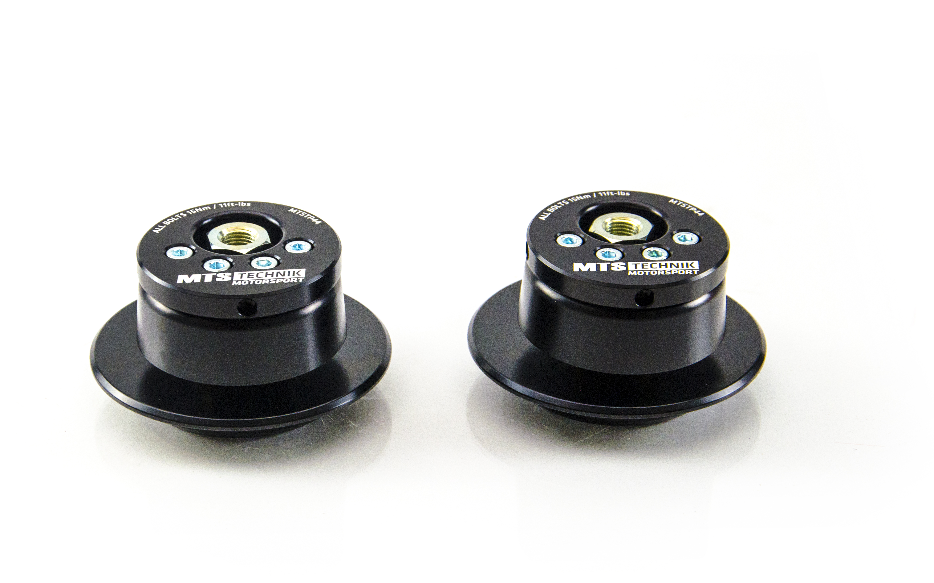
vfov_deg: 12.5
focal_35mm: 105
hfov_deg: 19.8
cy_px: 291
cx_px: 418
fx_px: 2673
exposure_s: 1/125
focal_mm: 62
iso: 400
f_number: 5.6
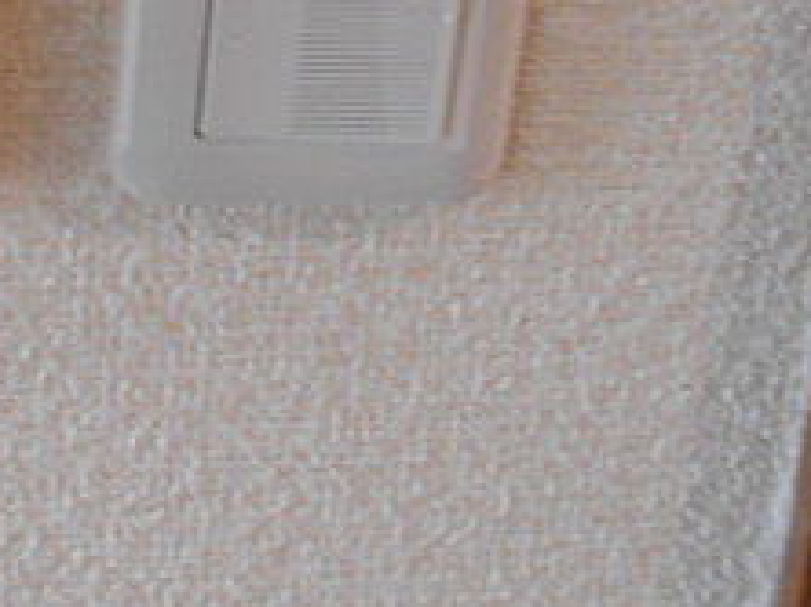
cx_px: -99
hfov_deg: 24.2
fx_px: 1755
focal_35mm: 75
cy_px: -88
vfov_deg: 18.7
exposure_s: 1/30
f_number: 3.2
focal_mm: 4.6
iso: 400
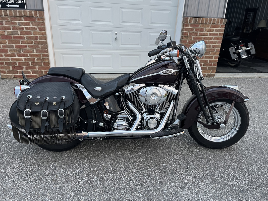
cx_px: 134
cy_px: 100
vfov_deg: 53.1
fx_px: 201
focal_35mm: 26
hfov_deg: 67.3
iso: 125
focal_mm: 5.1
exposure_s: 1/99
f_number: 1.6
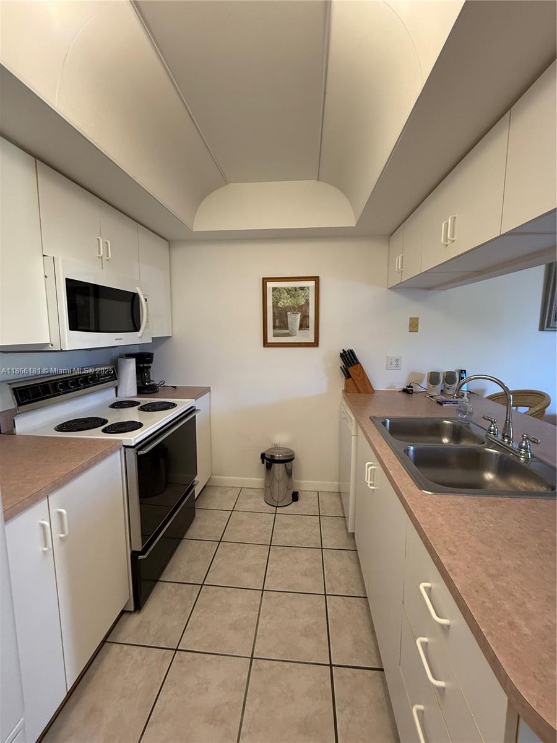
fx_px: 300
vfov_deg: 102.1
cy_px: 372
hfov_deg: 85.7
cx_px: 278
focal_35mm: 14
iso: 320
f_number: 2.2
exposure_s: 1/120
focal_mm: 2.22
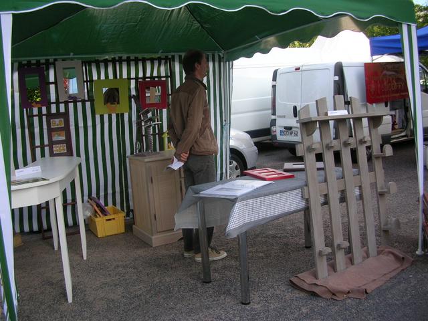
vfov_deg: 40.7
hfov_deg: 52.6
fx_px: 433
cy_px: 160
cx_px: 214
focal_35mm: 35
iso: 50
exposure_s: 1/176
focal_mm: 5.8
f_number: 2.8
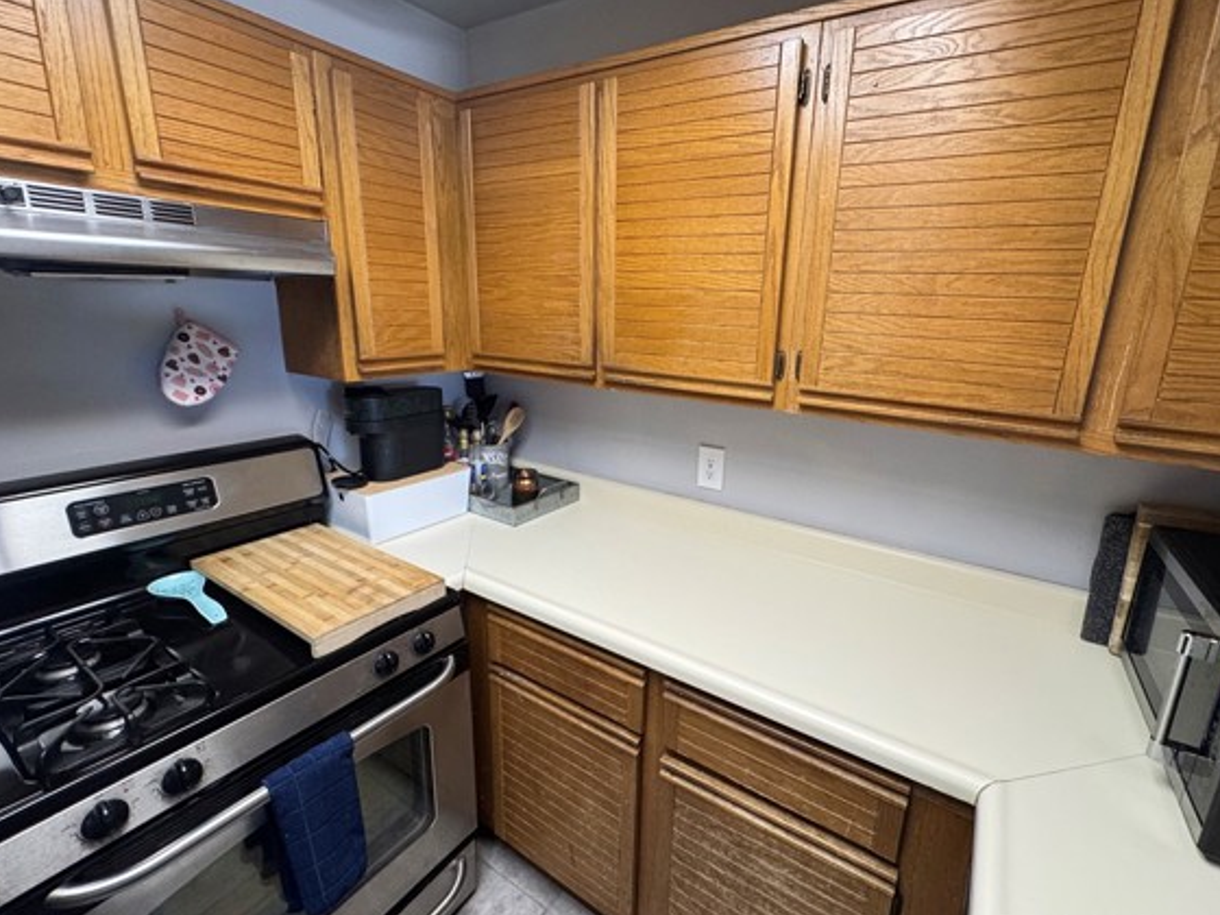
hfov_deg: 94.4
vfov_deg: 78.1
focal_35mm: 16
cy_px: 444
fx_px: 564
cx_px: 651
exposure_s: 1/120
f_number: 2.2
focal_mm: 2.22
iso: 200
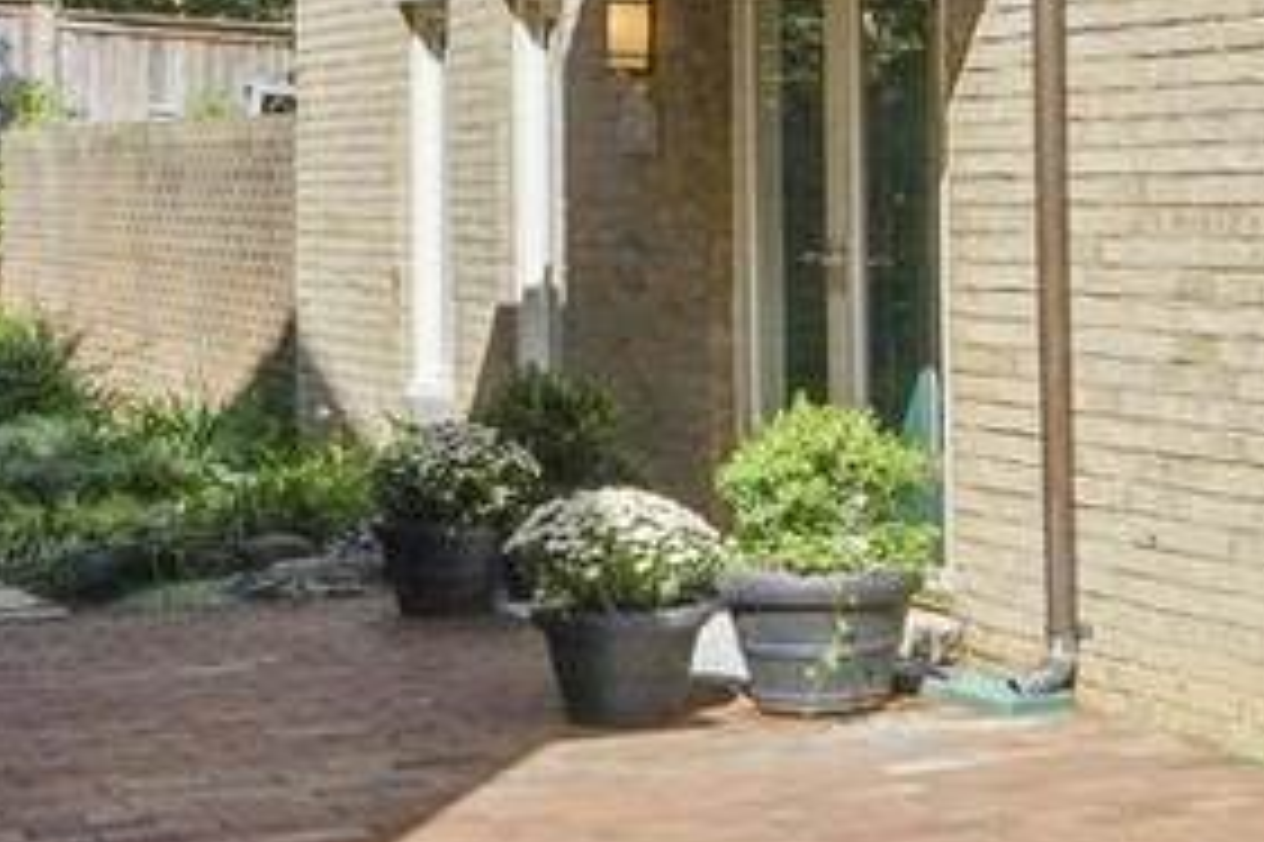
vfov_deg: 15.8
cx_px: 1912
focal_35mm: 73
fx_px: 2562
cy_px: -696
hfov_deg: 22.5
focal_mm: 16
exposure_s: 1/1600
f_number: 8
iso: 640
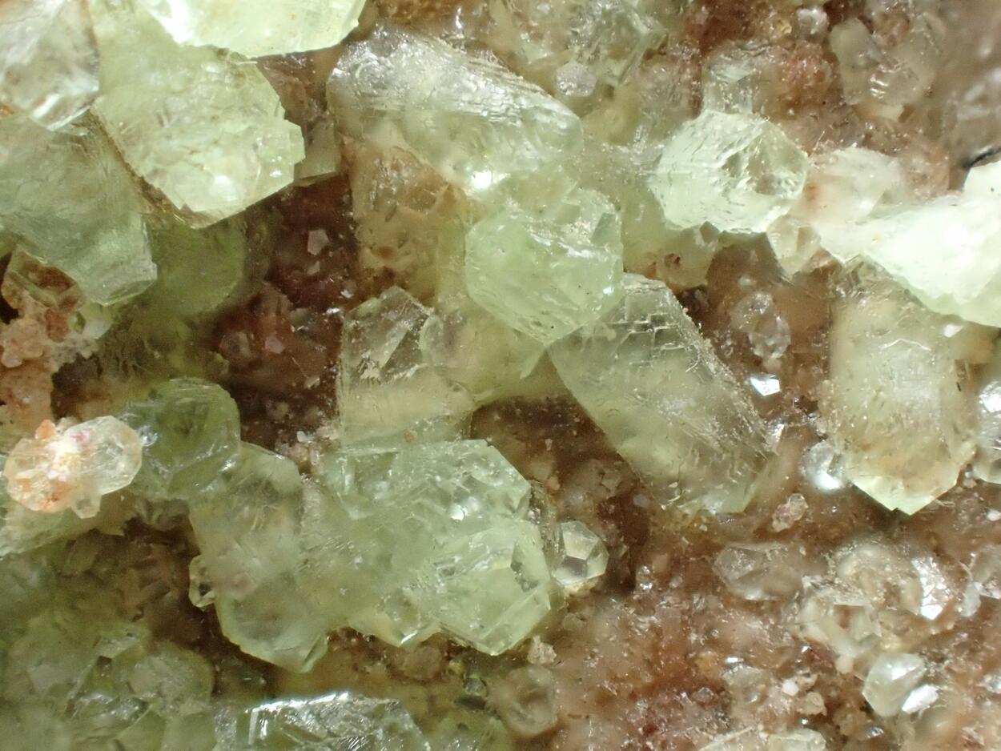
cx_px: 500
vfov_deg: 14.8
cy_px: 376
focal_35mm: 100
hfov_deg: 19.6
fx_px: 2892
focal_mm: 18
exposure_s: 1/200
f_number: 6.3
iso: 800
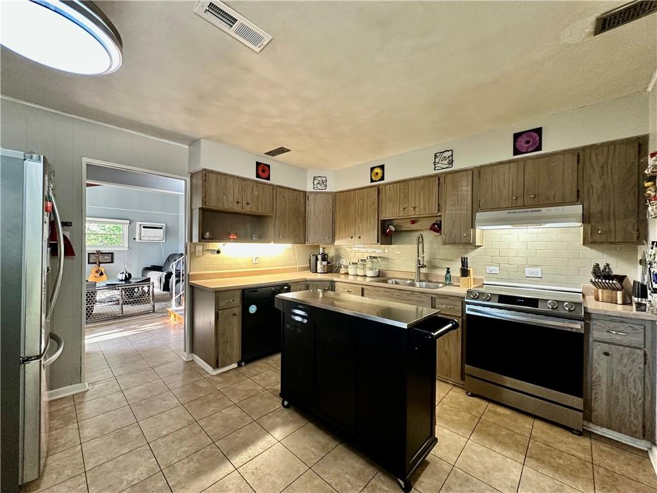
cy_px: 246
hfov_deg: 102.1
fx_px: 266
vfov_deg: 85.7
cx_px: 328
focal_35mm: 14
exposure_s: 1/60
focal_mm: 2.22
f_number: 2.2
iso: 500
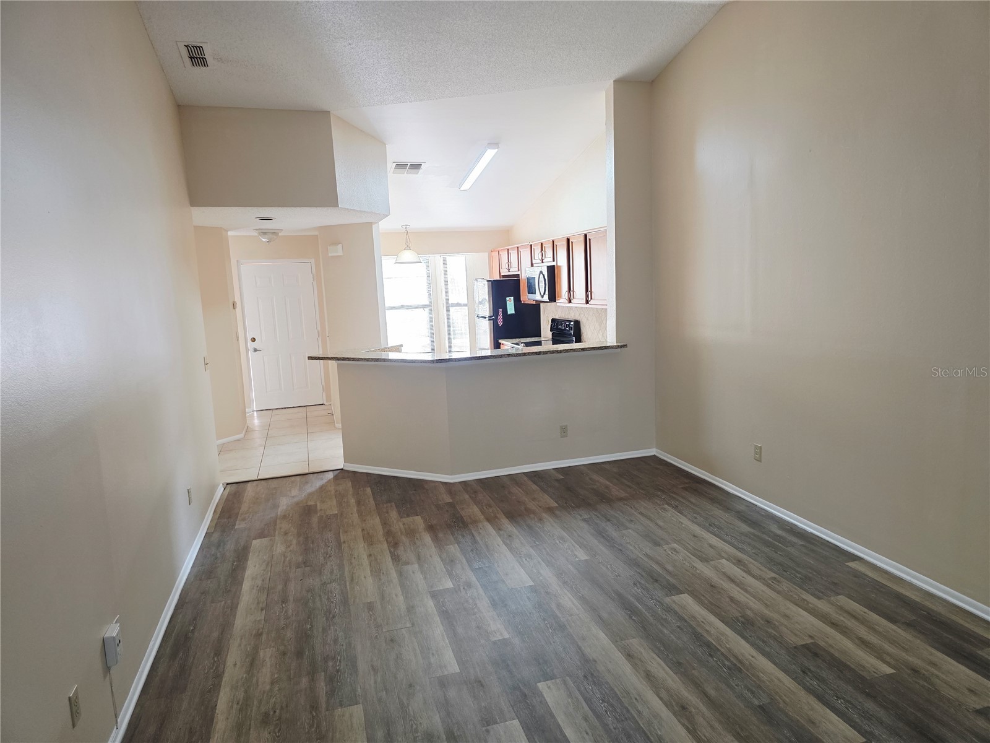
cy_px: 372
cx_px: 495
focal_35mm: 23
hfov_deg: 73.9
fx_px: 658
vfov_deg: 58.9
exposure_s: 1/120
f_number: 1.7
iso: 160
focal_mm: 6.3
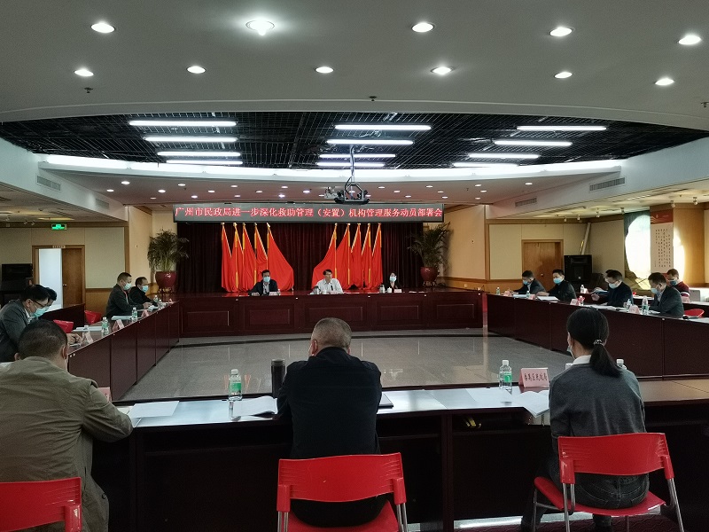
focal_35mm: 31
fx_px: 635
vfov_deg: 45.4
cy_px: 266
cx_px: 354
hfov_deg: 58.4
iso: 250
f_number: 1.8
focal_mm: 4.75
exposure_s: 1/100
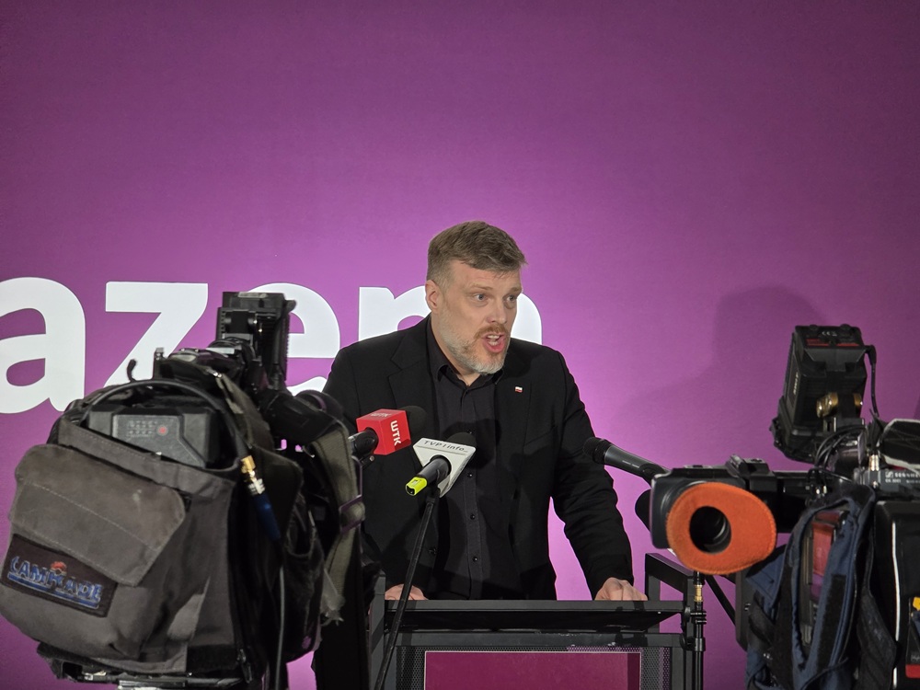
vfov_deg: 12.9
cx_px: 460
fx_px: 3056
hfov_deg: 17.1
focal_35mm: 115
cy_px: 345
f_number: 3.4
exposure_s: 1/100
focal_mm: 18.6
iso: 400
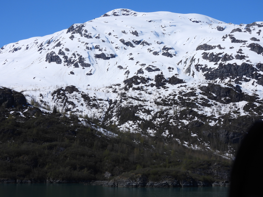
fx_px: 570
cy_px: 98
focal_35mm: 75
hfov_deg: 26.0
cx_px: 132
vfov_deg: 19.6
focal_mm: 13.4
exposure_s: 1/1600
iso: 100
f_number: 4.5
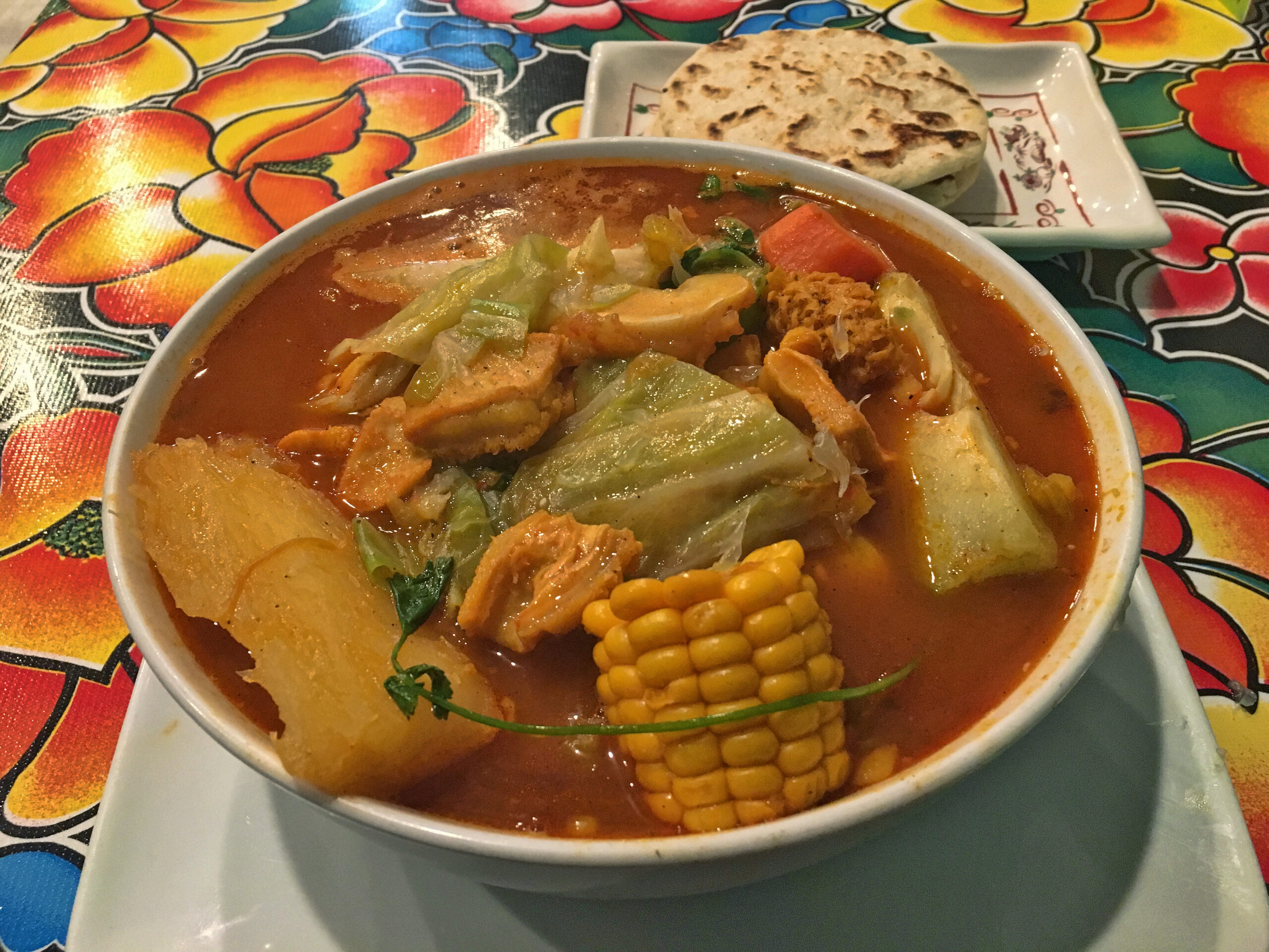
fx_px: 1063
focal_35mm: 29
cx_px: 634
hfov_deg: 61.7
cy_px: 476
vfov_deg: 48.2
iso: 200
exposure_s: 1/30
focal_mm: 4.15
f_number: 2.2
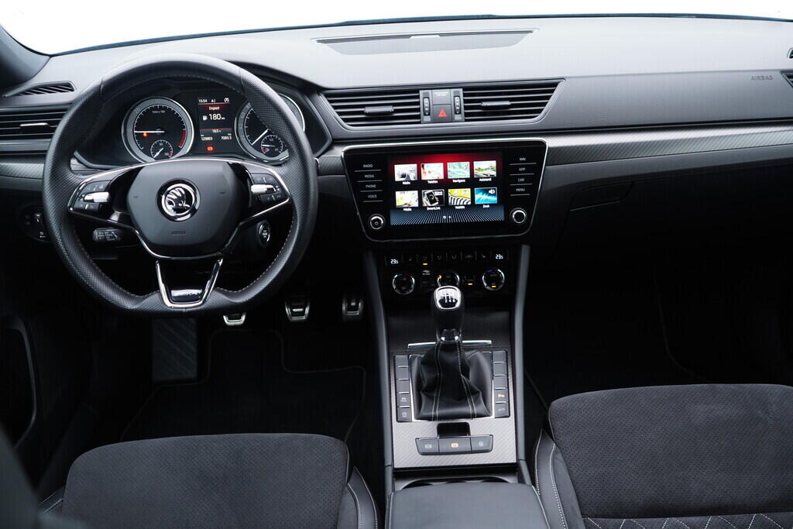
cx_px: 396
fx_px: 793
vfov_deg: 36.9
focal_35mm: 36
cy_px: 264
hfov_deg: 53.1
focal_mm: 24
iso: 320
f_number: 2.8
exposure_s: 1/40
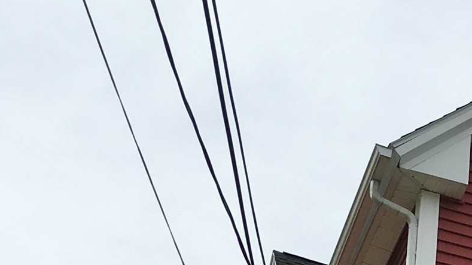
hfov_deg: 15.8
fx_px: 1540
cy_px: 598
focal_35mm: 123
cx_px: 733
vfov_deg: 9.0
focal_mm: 4.15
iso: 25
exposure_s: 1/2331
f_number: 2.2
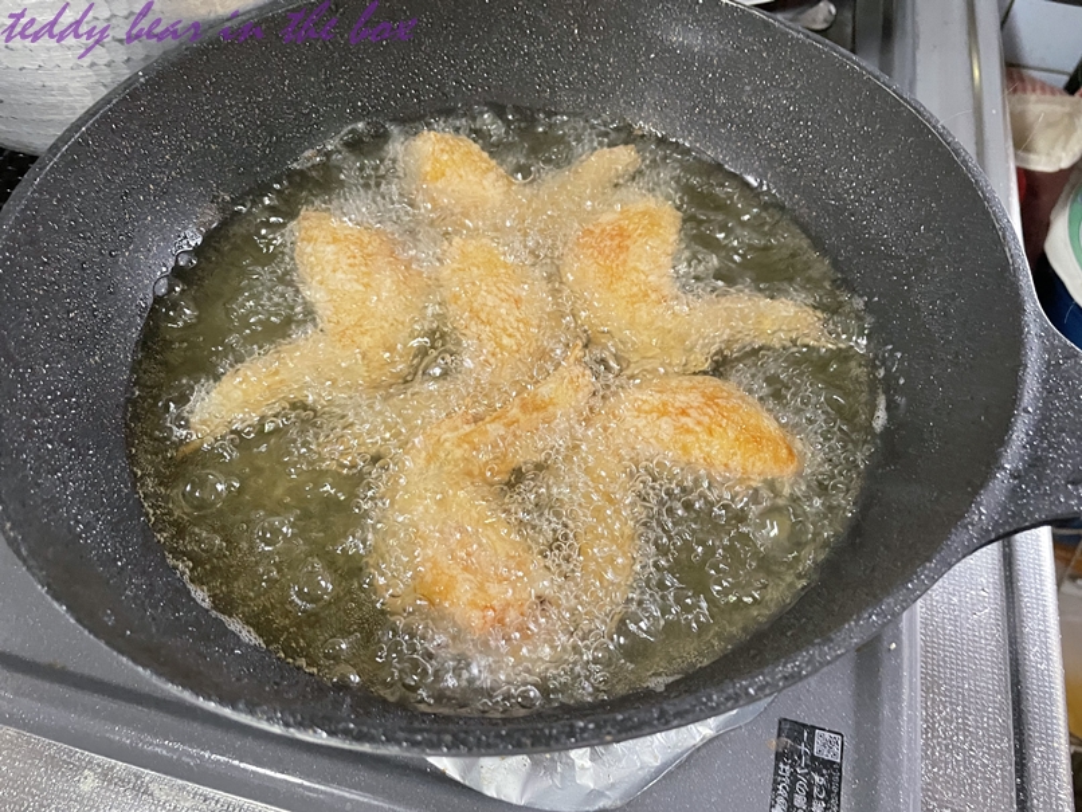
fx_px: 813
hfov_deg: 67.3
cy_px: 406
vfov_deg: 53.1
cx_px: 541
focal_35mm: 26
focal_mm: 4.2
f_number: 1.6
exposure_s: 1/33
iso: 400
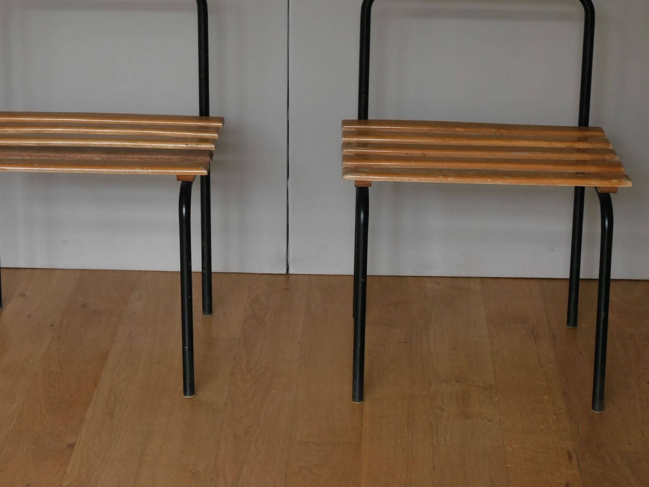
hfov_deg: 19.8
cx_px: 271
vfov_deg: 14.9
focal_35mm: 99
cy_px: 140
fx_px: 1856
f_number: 5.6
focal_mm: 32
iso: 500
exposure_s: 1/80
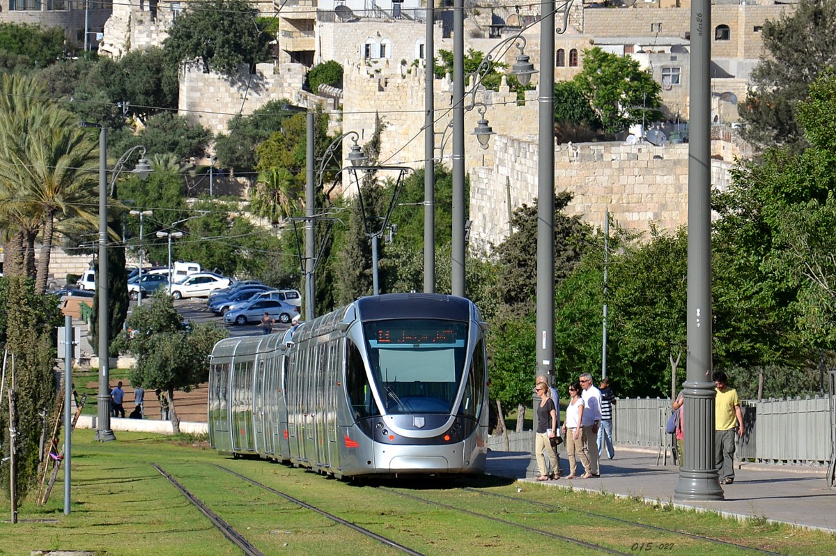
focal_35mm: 158
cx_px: 418
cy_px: 278
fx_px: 3654
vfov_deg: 8.7
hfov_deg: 13.1
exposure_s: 1/500
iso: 100
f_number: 5.6
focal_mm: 105
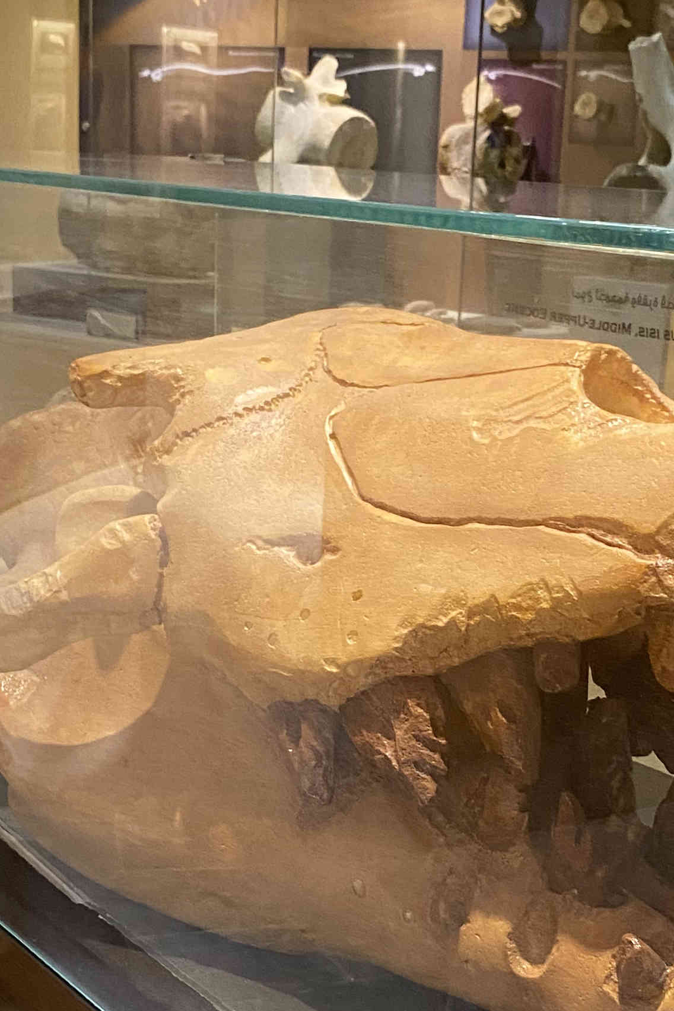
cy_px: 806
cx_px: 389
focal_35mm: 64
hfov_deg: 21.2
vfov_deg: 30.7
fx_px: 1797
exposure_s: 1/60
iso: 250
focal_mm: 4.25
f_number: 1.8
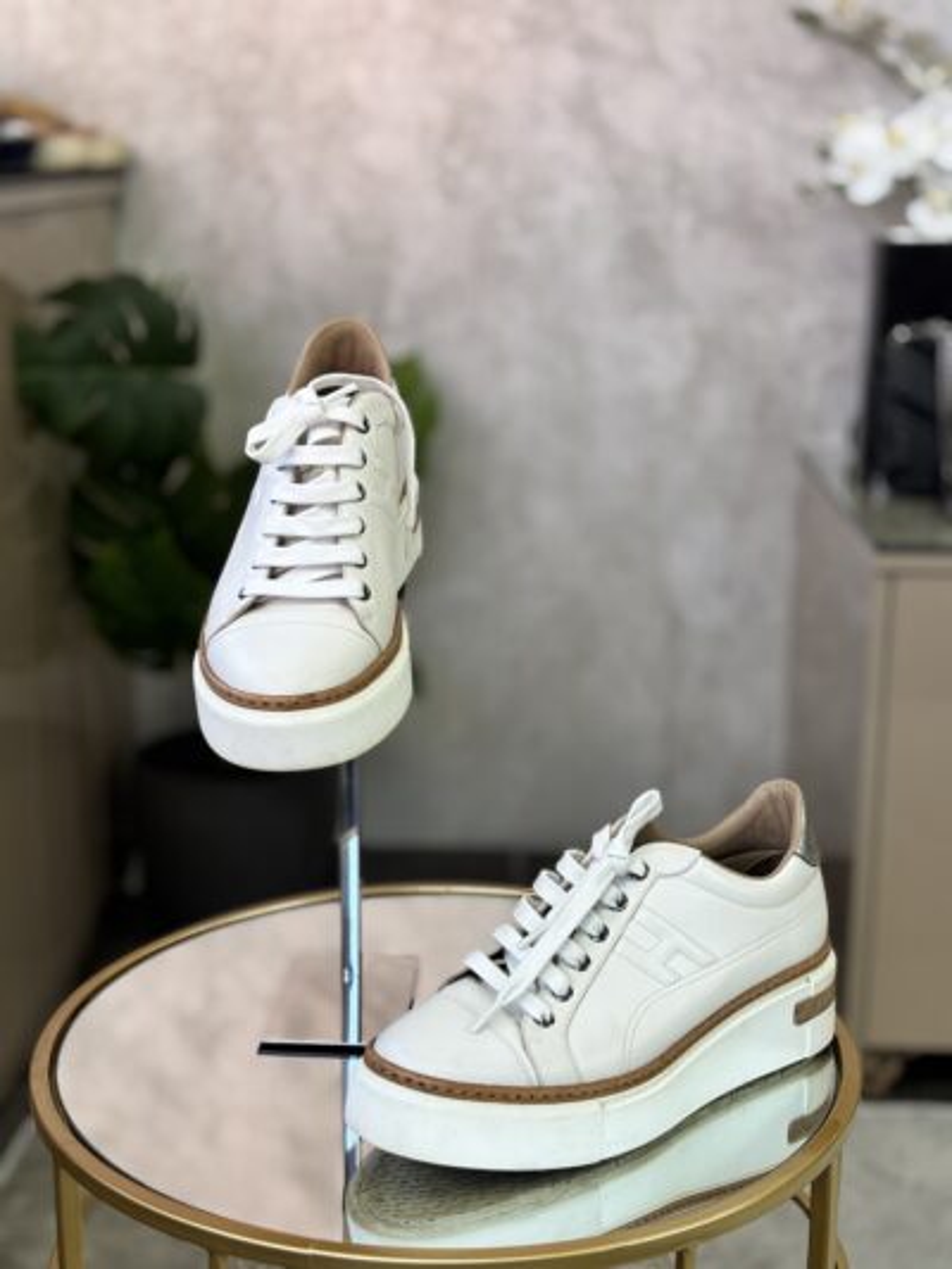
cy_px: 634
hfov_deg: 28.0
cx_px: 476
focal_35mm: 52
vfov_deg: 36.8
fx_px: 1906
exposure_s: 1/64
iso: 50
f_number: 1.6
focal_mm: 5.96
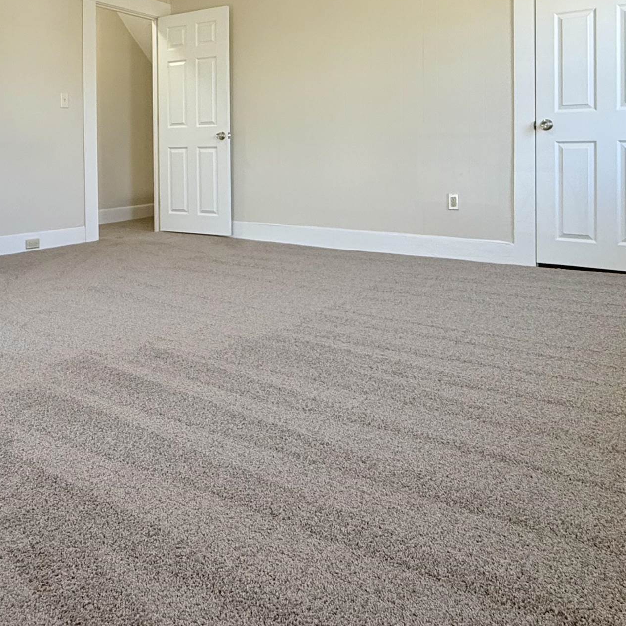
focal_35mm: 30
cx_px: 234
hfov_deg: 53.4
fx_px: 614
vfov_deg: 51.8
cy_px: 160
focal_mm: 2.22
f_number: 2.2
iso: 200
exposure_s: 1/120
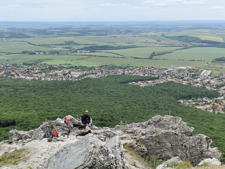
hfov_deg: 41.2
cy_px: 84
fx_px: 299
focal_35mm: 46
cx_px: 112
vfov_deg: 31.5
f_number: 1.65
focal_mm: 6.19
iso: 50
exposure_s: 1/742
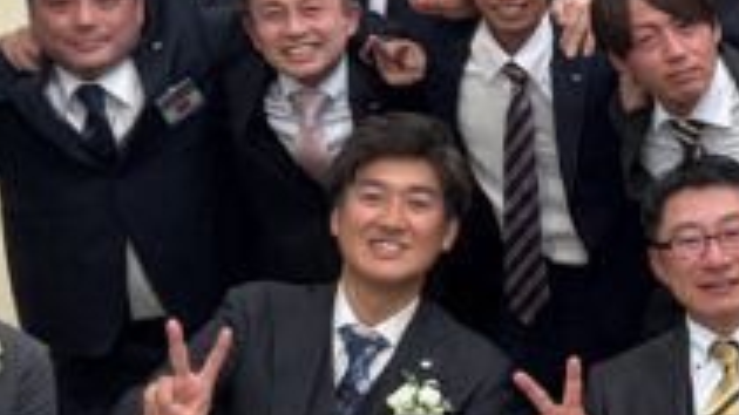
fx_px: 2703
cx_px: 1232
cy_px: 179
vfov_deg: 8.8
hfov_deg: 14.2
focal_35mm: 138
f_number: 1.6
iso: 400
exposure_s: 1/60
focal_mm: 5.96
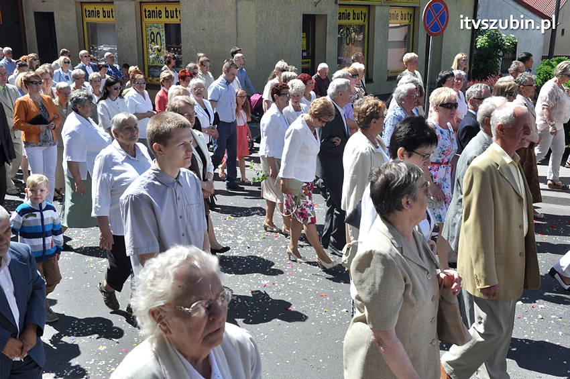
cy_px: 190
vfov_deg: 31.8
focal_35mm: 42
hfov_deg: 46.4
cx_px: 285
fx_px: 664
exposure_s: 1/400
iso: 400
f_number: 11
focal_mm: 28
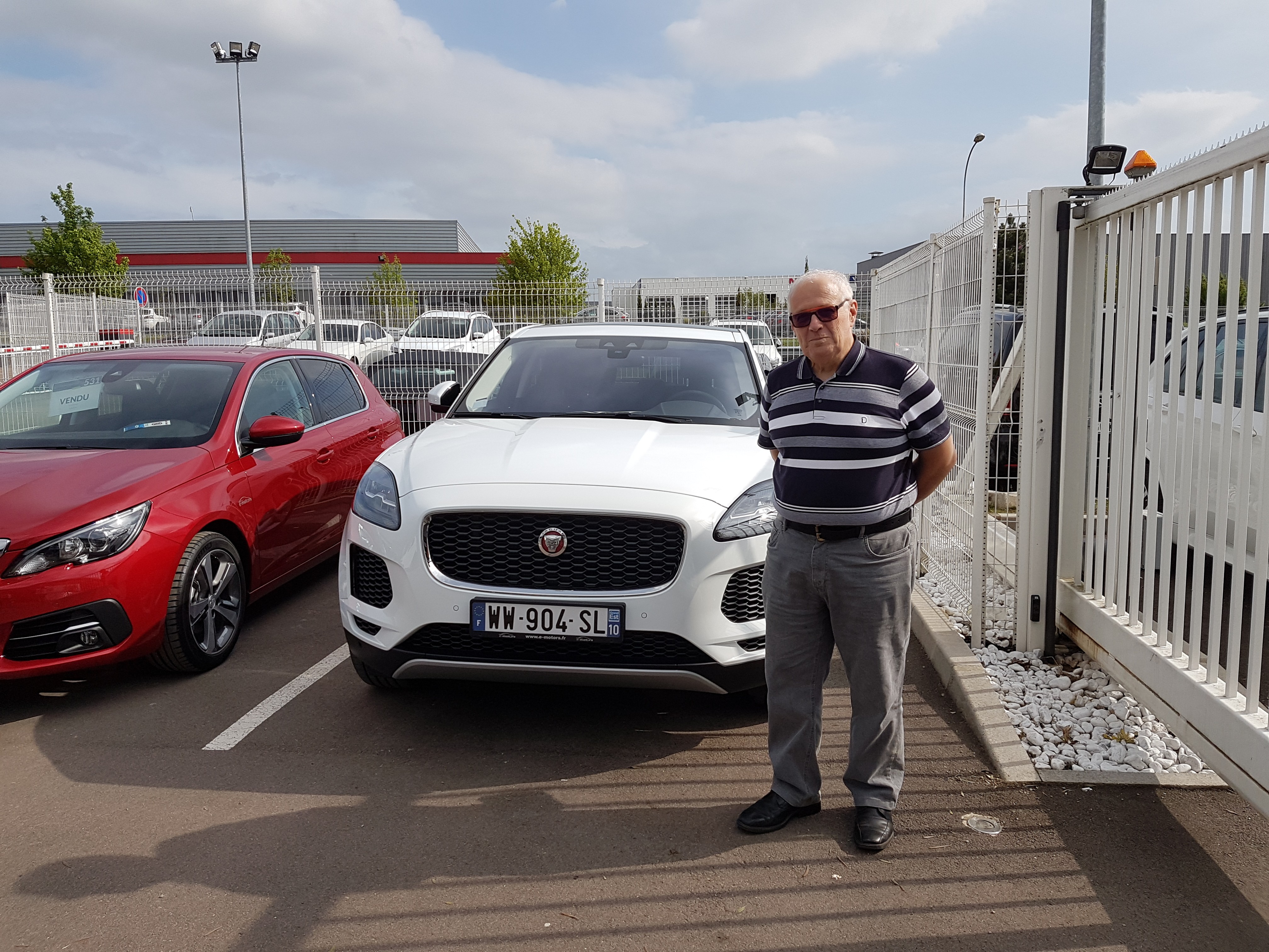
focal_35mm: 26
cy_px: 476
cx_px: 634
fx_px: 953
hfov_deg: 67.3
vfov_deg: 53.1
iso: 40
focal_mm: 4.2
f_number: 1.7
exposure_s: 1/2336
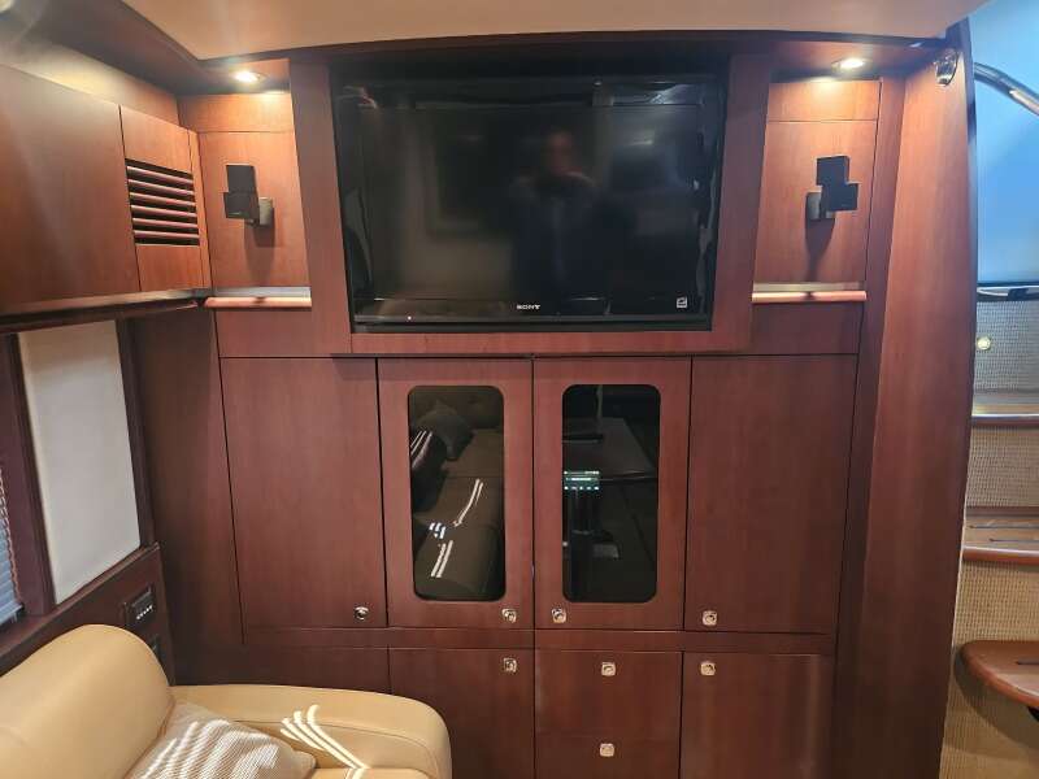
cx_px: 520
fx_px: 690
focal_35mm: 23
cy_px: 390
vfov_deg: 58.9
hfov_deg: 73.9
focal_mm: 6.3
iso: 1250
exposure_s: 1/20
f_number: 1.7
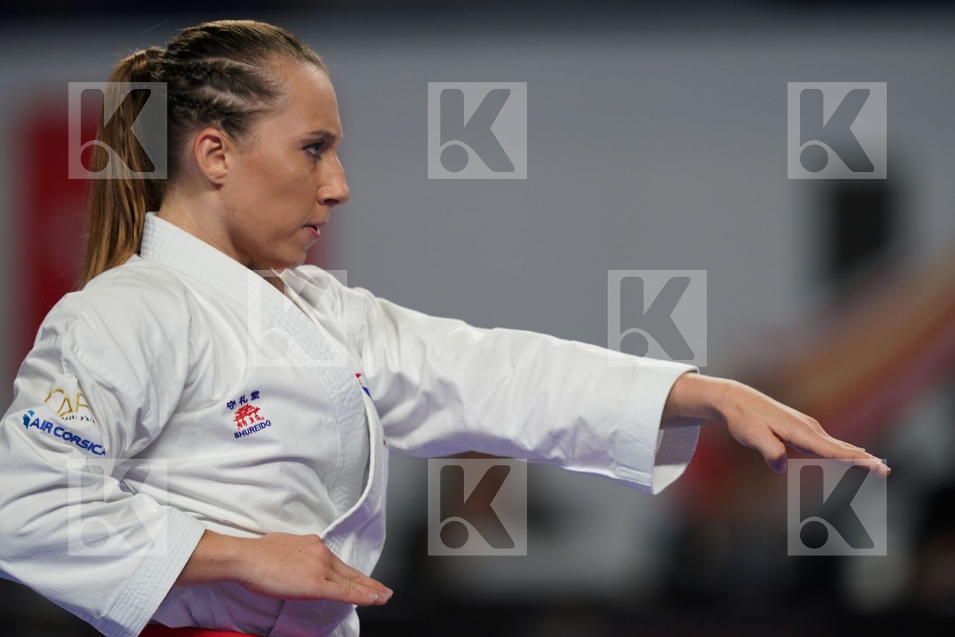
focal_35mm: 600
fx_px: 15915
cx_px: 478
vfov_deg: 2.3
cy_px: 318
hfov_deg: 3.4
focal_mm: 400
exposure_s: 1/500
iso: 640
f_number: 2.8
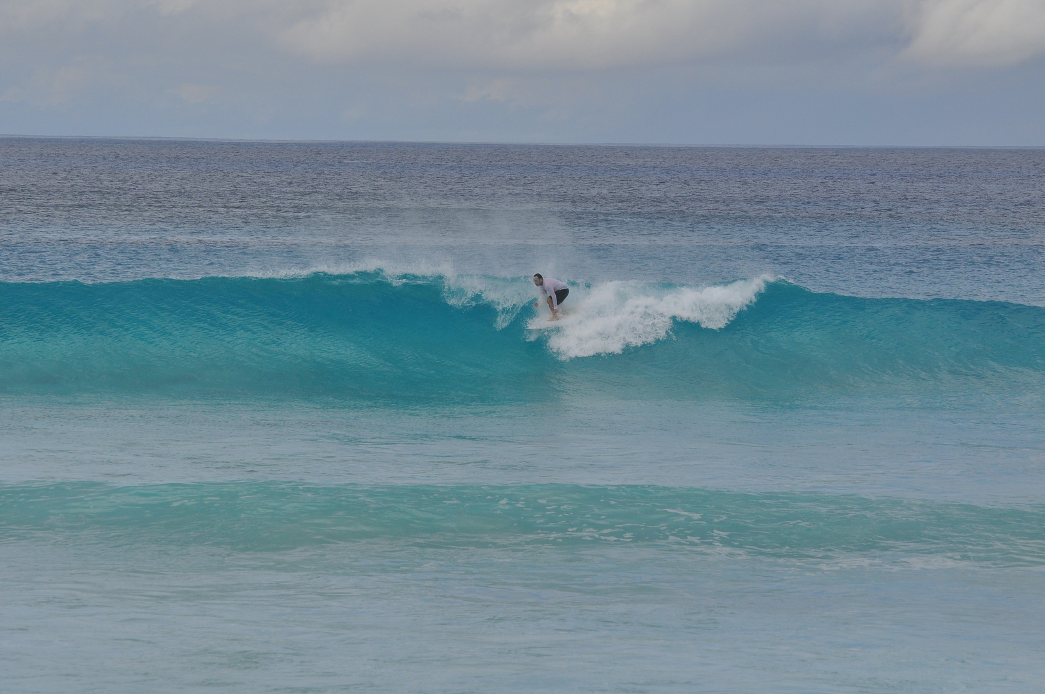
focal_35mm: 202
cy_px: 347
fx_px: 5871
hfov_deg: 10.2
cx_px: 522
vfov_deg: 6.8
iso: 400
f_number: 8
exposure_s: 1/2000
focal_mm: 135
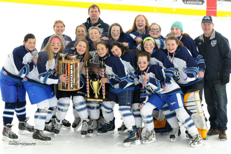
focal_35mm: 180
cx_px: 116
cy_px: 77
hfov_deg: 11.4
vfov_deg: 7.6
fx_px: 1154
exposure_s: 1/500
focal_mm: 120
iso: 2000
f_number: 5.6
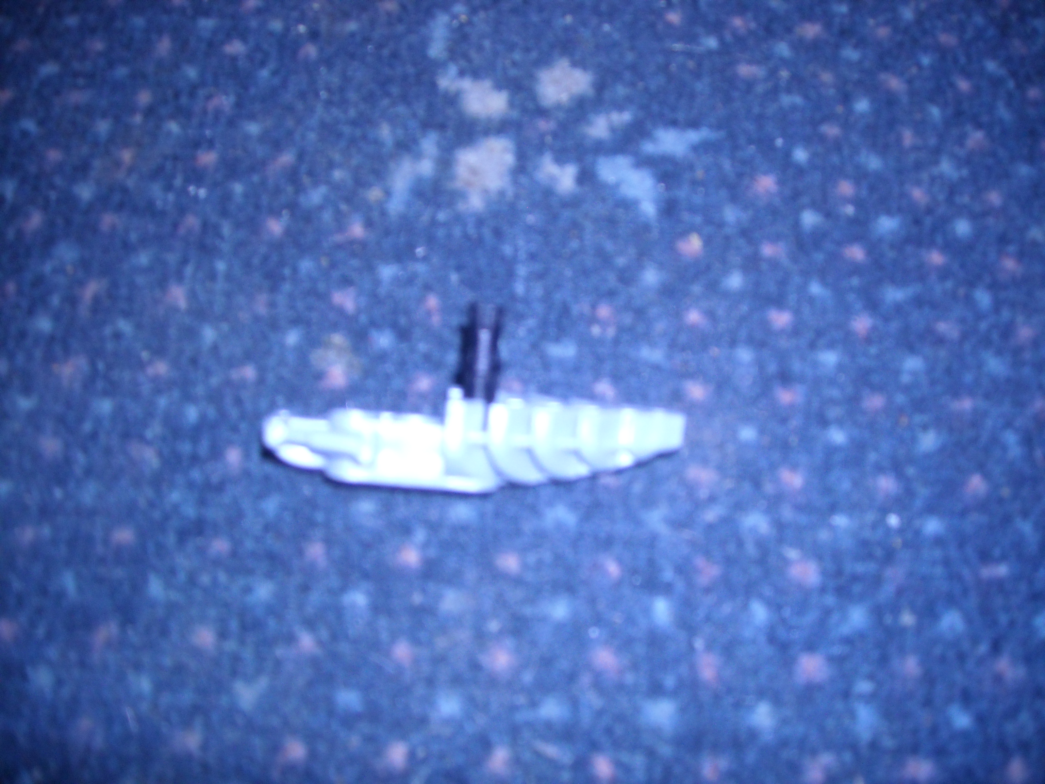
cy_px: 392
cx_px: 522
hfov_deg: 52.6
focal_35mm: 35
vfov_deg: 40.7
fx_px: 1057
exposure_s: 1/60
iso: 200
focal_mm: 5.7
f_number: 2.8
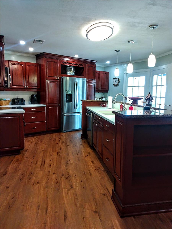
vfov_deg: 81.7
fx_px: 133
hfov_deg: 66.0
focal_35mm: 20
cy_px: 114
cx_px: 86
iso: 219
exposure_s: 1/30
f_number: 2
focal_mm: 3.54
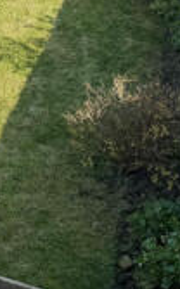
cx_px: -195
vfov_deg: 23.3
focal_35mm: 89
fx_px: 700
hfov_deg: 12.6
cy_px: 157
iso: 80
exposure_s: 1/1812
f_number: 1.78
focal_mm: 6.76
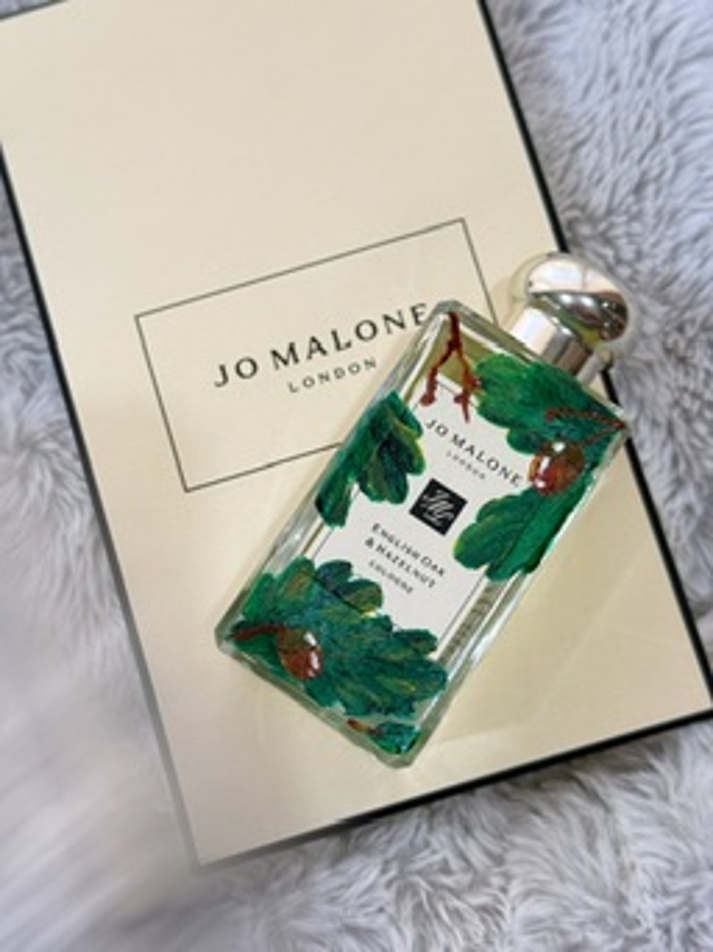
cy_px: 476
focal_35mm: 48
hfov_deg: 30.2
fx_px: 1320
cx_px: 356
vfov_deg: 39.7
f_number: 1.78
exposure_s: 1/50
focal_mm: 6.76
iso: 100
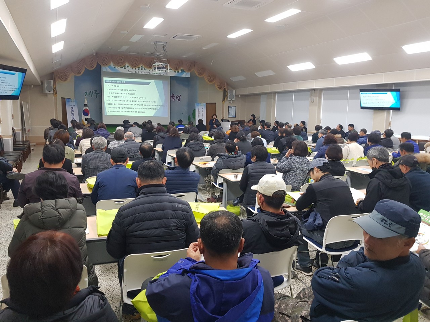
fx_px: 323
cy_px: 161
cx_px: 215
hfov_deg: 67.3
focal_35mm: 26
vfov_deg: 53.1
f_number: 1.7
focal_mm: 4.2
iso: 200
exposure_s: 1/60.2
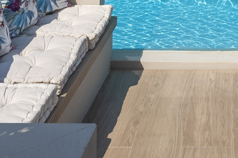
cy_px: -49
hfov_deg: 25.7
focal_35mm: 76
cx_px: 221
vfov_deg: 16.9
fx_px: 502
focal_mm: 14
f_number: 6.3
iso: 200
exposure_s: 1/1000
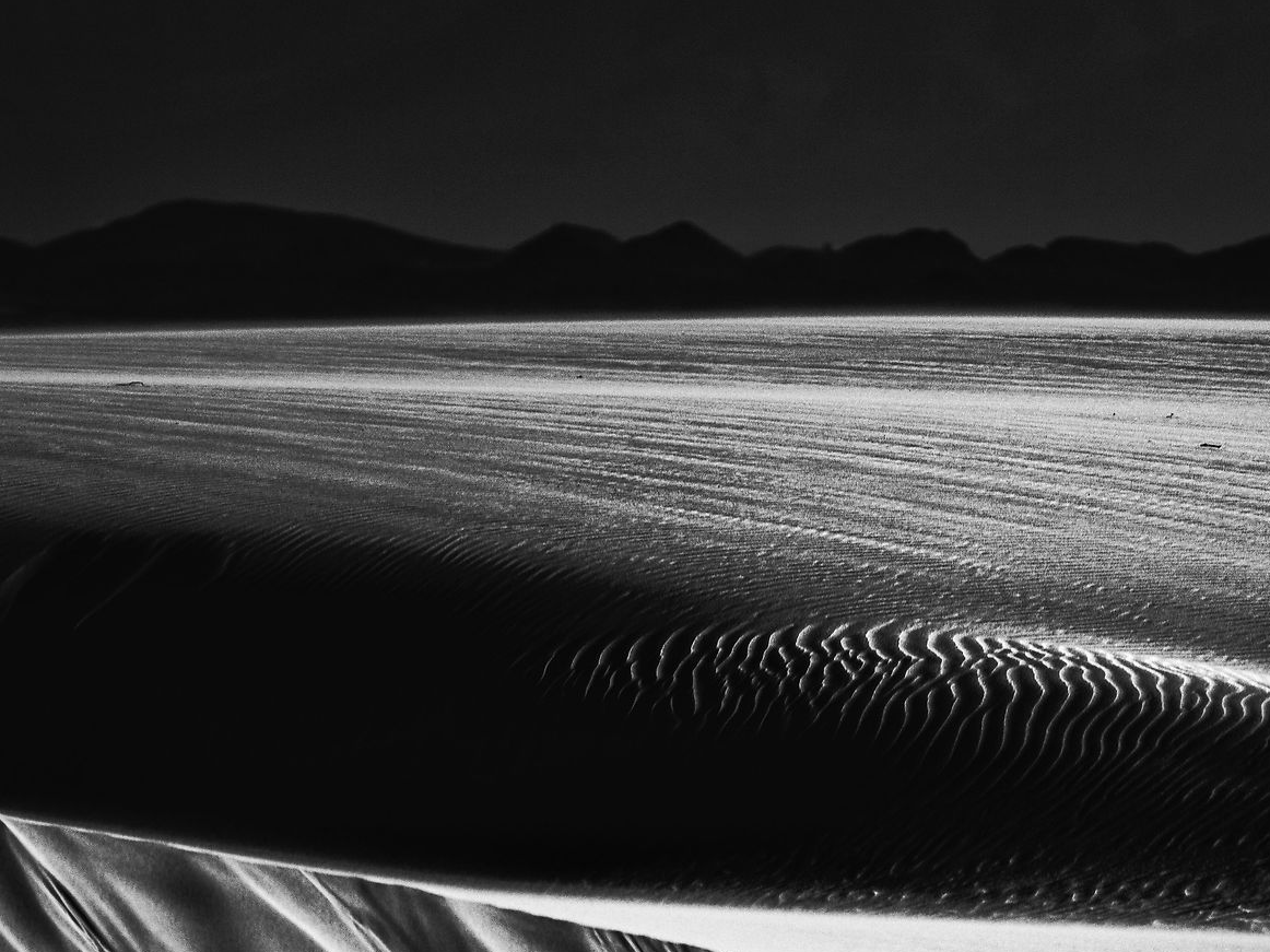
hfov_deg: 3.3
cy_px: 715
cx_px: 988
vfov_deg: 2.5
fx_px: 21862
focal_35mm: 596
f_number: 5.6
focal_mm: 300
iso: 100
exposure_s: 1/500
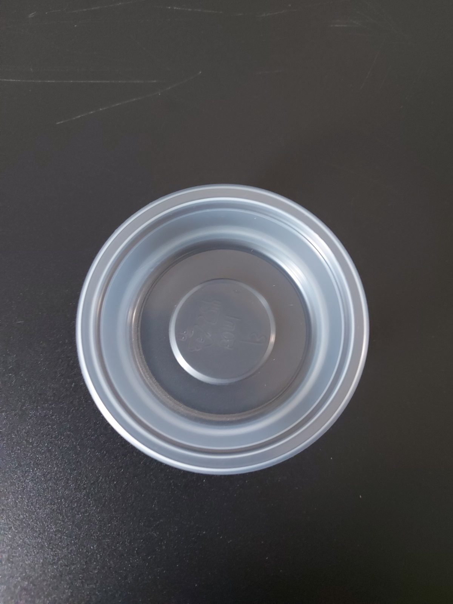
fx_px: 419
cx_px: 226
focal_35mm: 24
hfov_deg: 56.8
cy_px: 302
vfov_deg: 71.6
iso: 800
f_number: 1.8
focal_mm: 5.23
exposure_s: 1/20
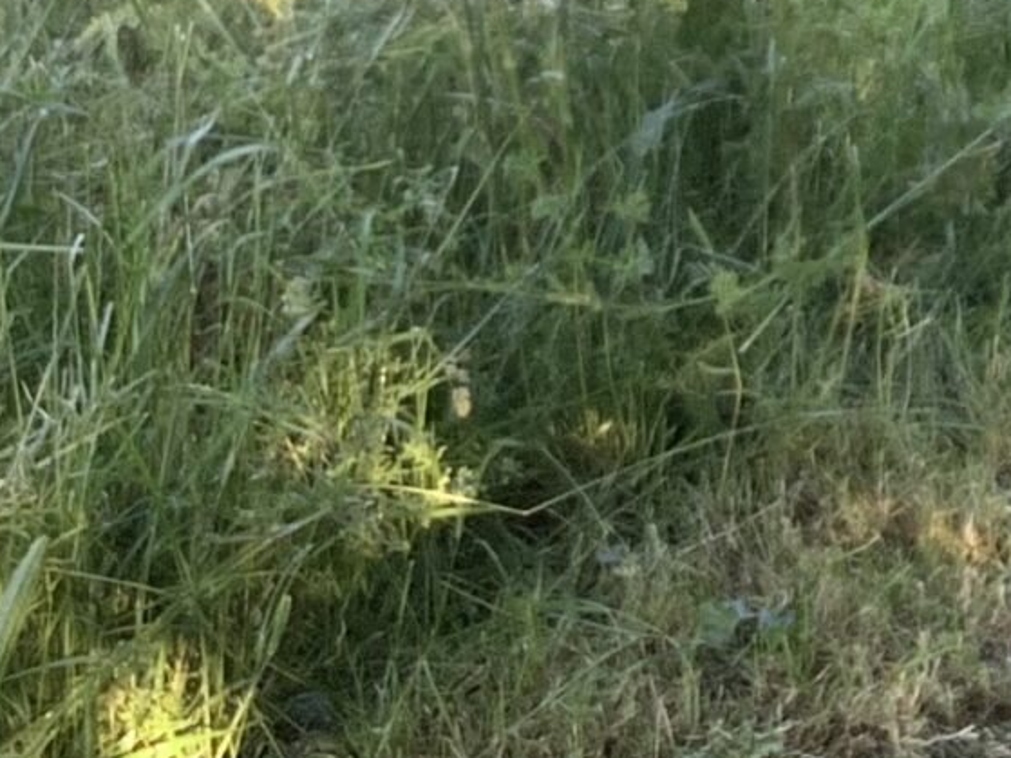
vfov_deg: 10.1
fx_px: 4146
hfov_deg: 13.6
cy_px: -403
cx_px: 1116
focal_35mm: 142
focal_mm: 3.3
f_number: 2.4
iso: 32
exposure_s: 1/100
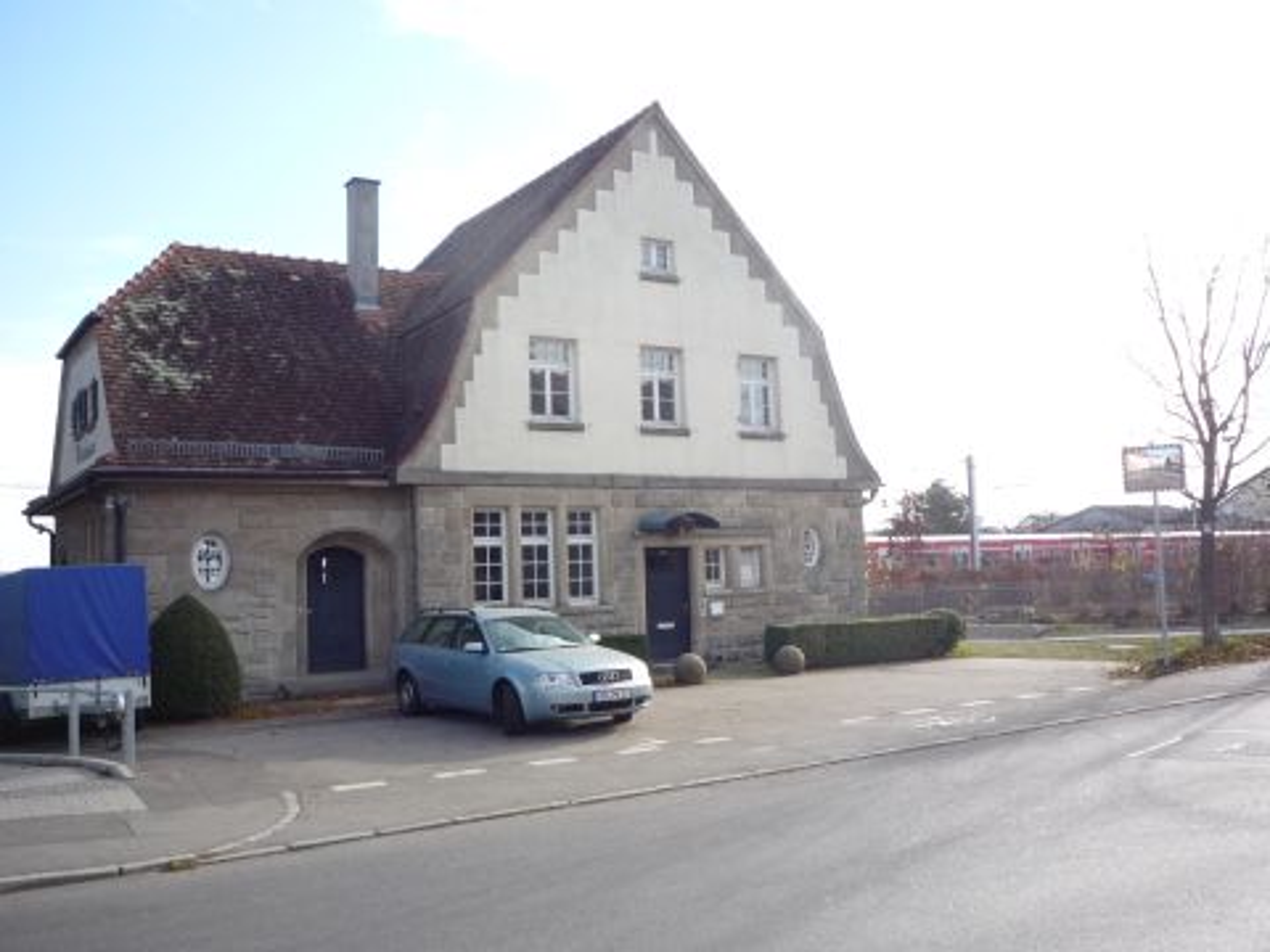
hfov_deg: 56.8
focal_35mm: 32
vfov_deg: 44.2
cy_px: 476
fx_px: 1174
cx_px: 635
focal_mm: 5.2
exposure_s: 1/250
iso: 100
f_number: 4
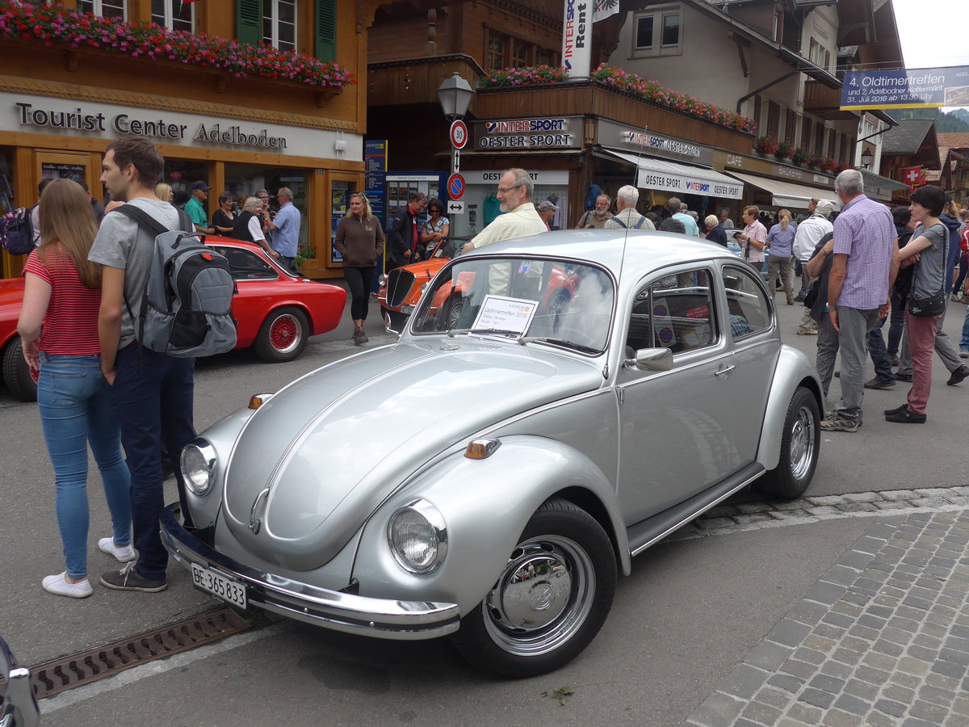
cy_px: 364
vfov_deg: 48.2
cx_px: 484
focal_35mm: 29
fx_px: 812
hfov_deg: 61.7
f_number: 2.8
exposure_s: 1/500
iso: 80
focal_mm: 6
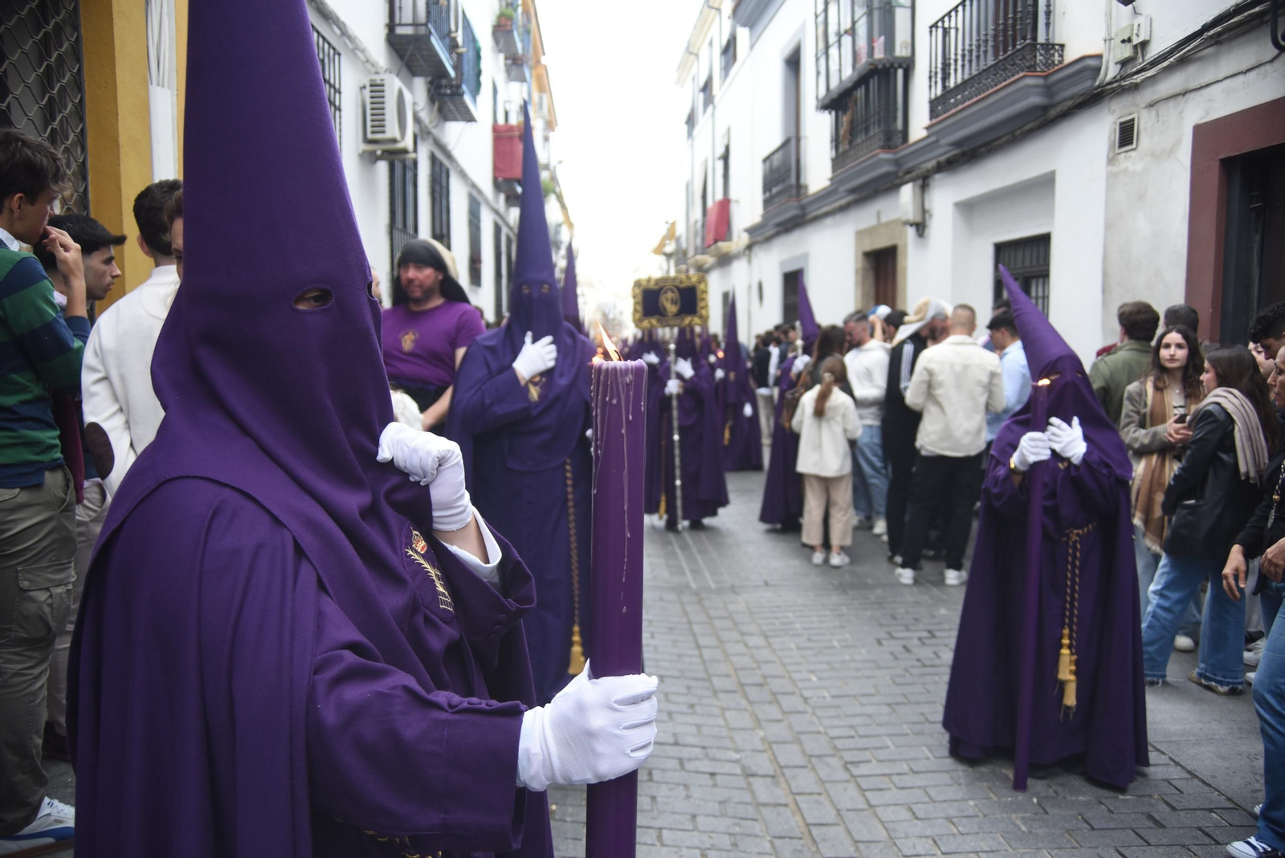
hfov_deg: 63.6
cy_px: 429
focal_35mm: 29
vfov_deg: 45.0
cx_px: 642
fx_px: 1035
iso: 900
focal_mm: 29
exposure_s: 1/320
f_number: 5.6
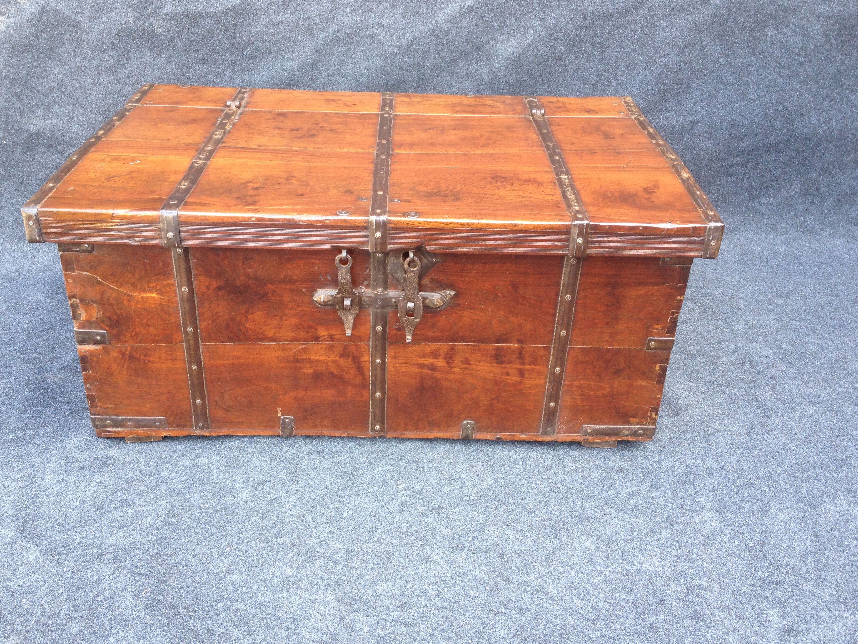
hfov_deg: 50.1
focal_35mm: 37
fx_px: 917
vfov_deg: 38.7
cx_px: 425
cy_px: 325
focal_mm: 4.28
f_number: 2.4
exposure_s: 1/60
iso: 80
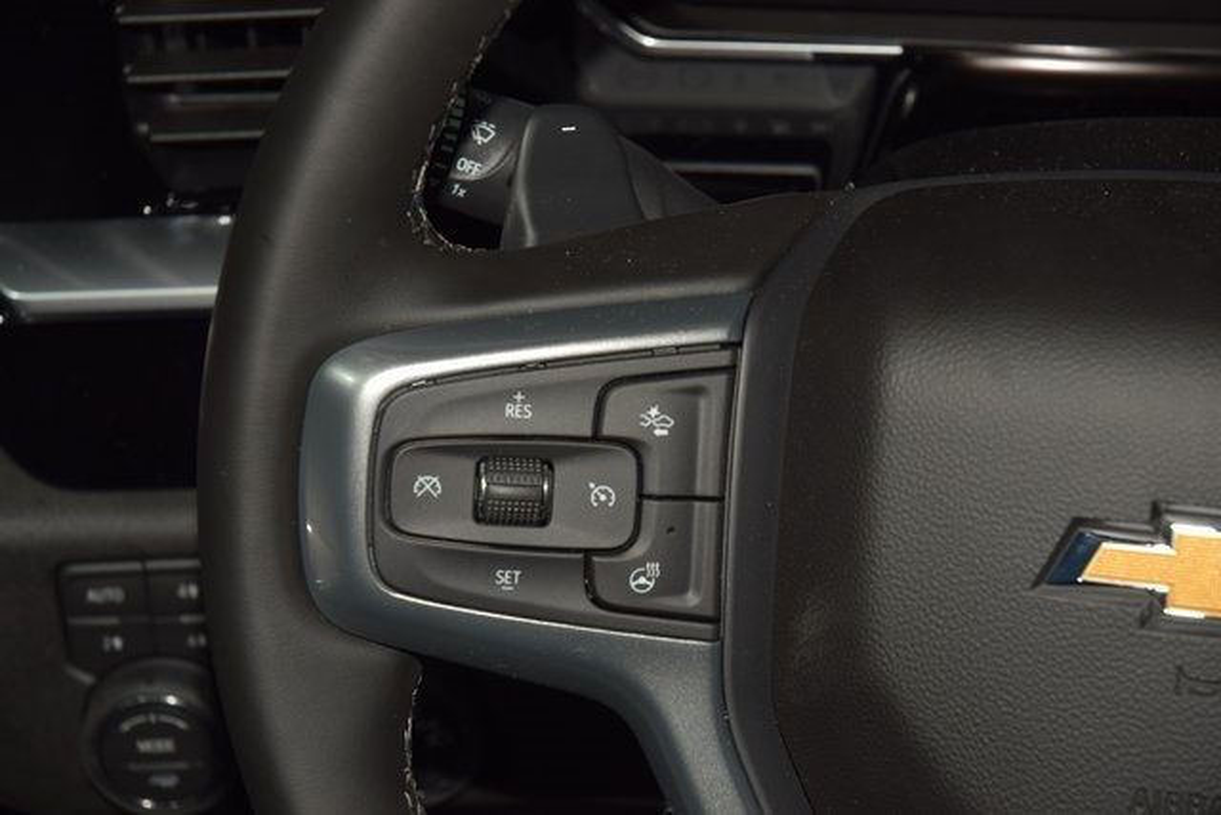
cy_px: 408
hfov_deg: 19.5
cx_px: 610
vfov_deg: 13.0
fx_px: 3562
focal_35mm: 105
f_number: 8
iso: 100
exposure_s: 1/125
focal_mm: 70
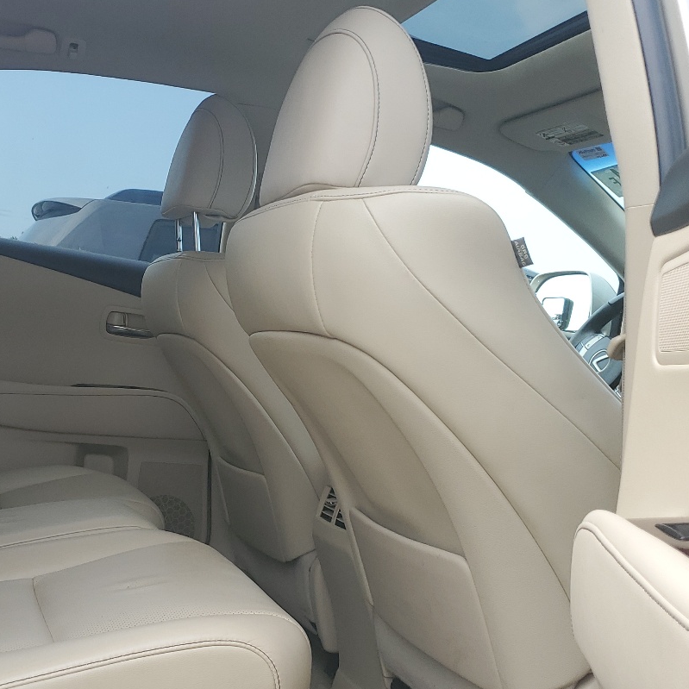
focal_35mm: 46
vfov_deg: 36.5
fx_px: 1036
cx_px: 245
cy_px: 454
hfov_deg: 36.5
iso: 50
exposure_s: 1/769
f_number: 1.5
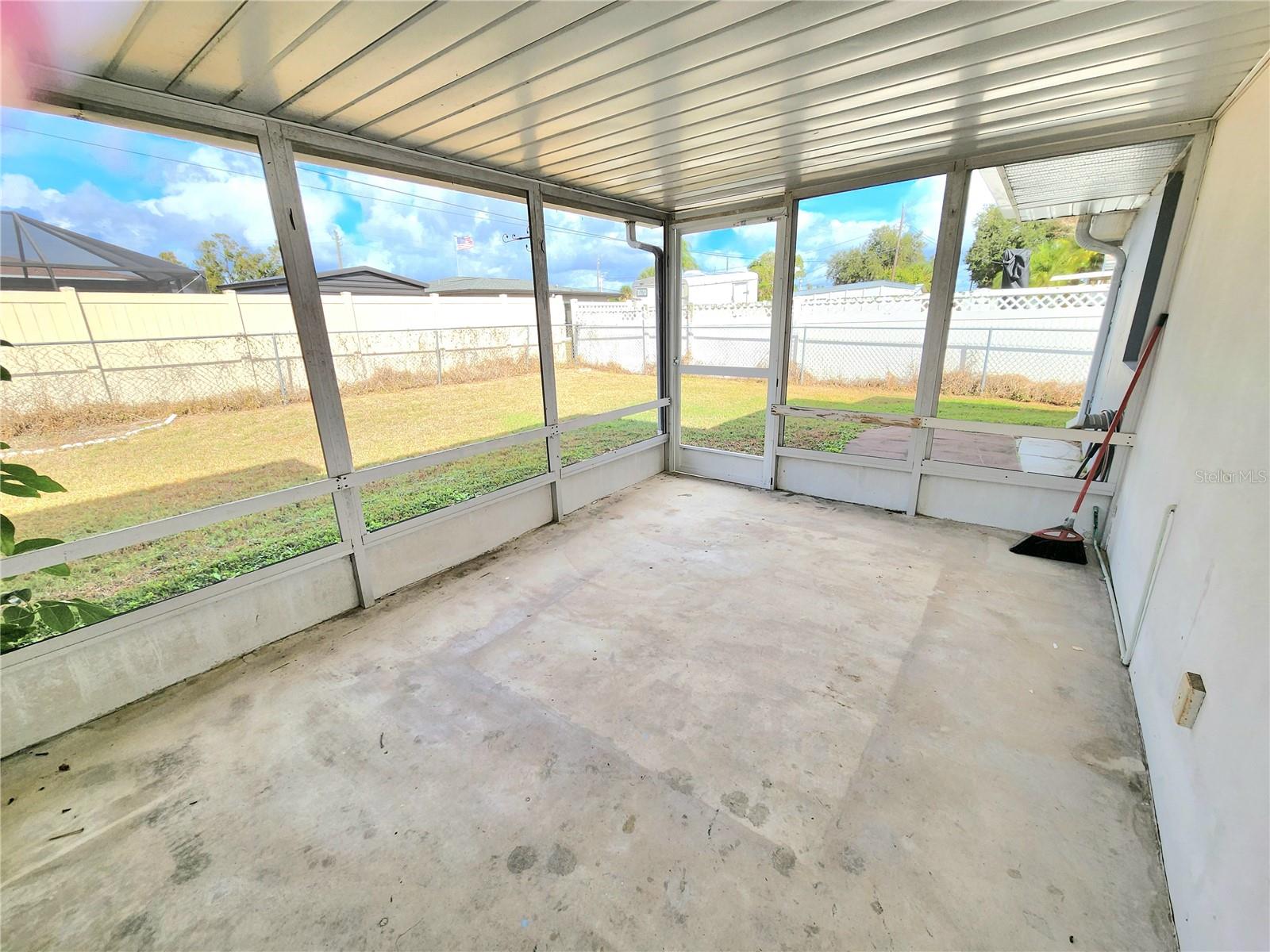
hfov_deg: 106.2
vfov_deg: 89.9
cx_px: 635
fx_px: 477
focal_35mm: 13
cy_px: 476
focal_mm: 2.2
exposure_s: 1/714
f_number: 2.2
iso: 50
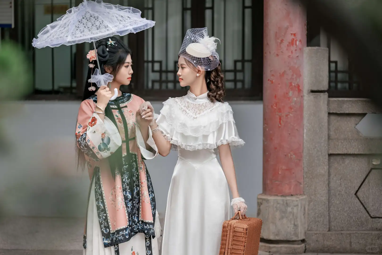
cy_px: 128
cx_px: 191
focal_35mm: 113
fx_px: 1199
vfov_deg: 12.1
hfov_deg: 18.1
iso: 250
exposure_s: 1/200
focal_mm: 75
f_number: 1.6
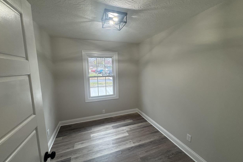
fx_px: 101
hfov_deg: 100.4
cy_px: 82
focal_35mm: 15
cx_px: 123
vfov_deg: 77.3
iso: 200
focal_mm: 2.22
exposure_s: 1/120
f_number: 2.2
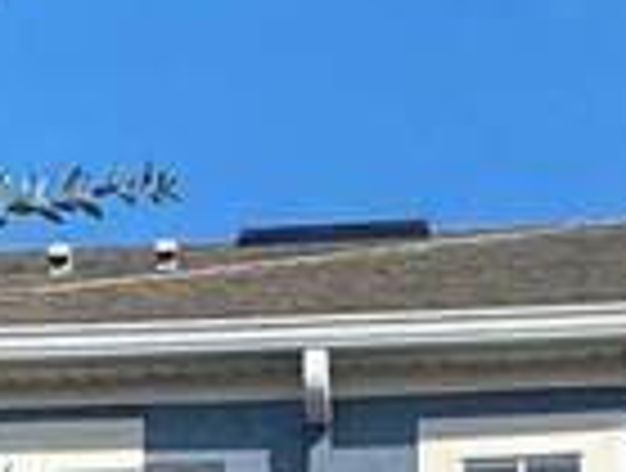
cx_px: 117
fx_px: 3463
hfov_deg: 10.3
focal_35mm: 191
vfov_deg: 7.3
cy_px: 1169
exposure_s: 1/3846
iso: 32
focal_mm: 4.25
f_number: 1.8
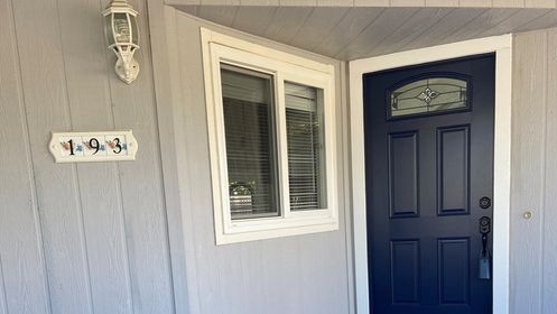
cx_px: 279
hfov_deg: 52.8
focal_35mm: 38
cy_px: 292
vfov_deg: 29.7
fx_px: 561
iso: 32
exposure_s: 1/323
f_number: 1.8
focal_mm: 4.25
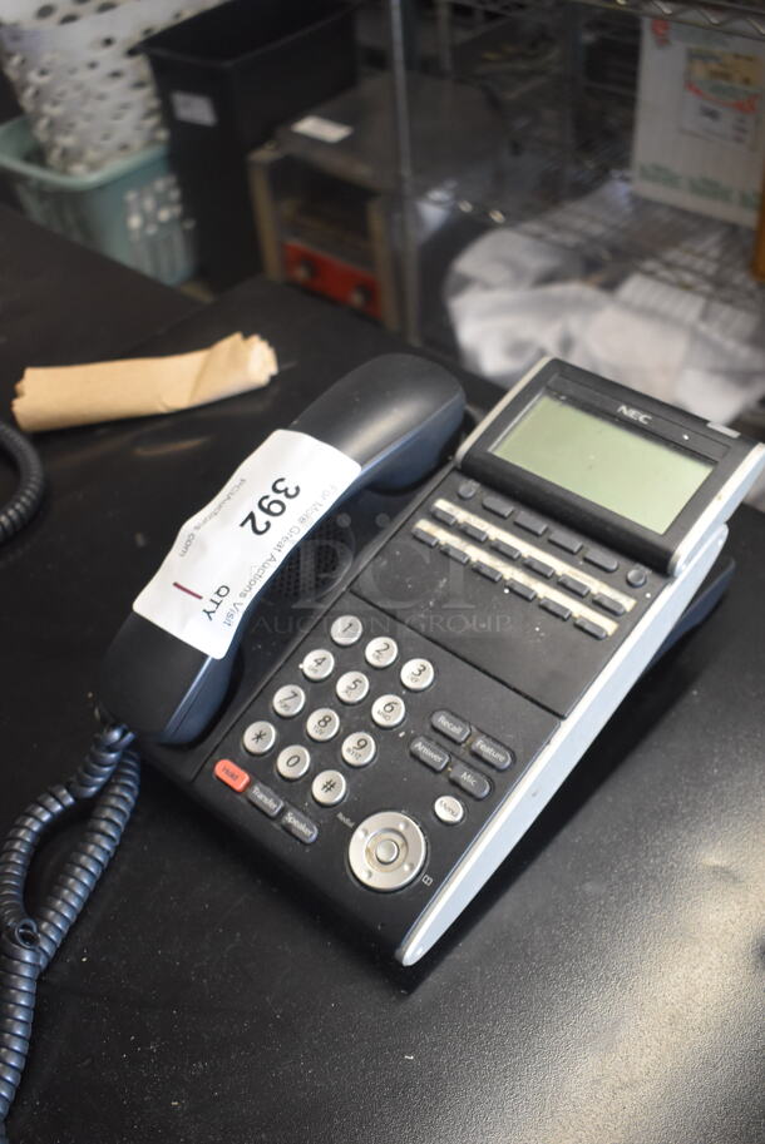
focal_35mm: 34
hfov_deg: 38.4
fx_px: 1098
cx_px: 382
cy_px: 572
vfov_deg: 55.1
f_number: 4
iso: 1800
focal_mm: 23
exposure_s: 1/60
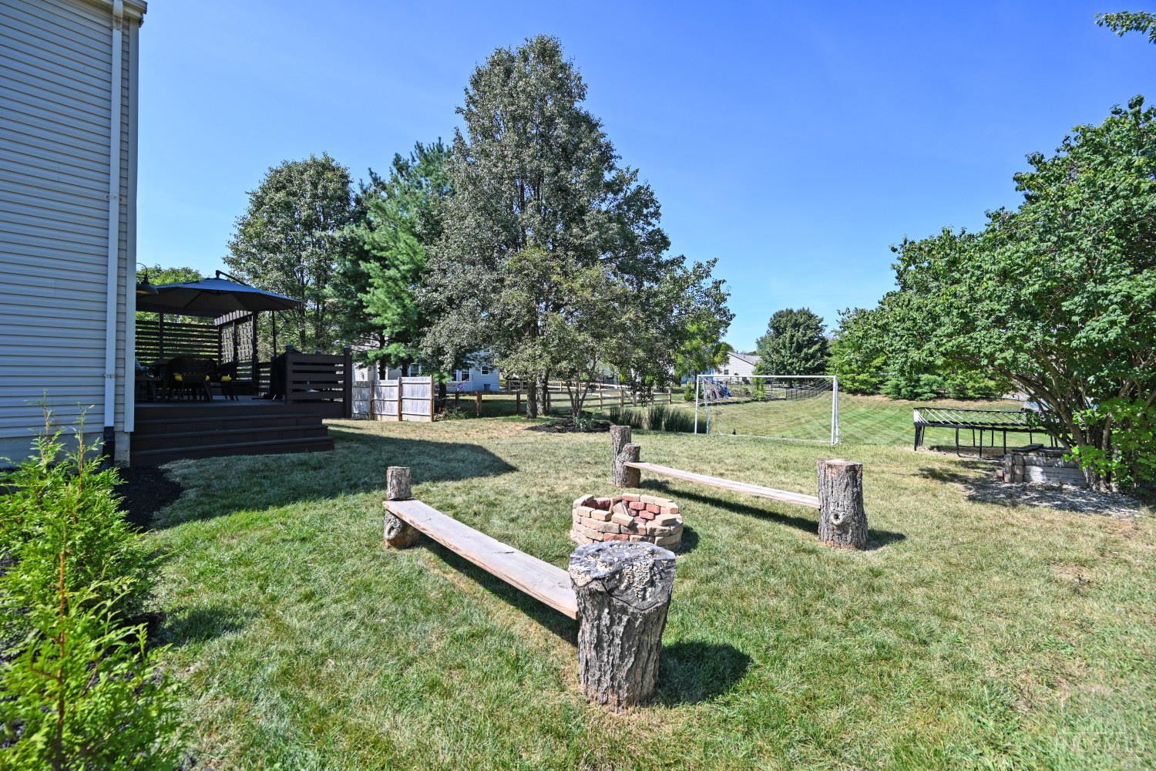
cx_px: 578
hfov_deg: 104.3
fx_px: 450
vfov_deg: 81.2
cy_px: 386
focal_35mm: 14
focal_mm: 14
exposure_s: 1/320
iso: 100
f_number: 6.3
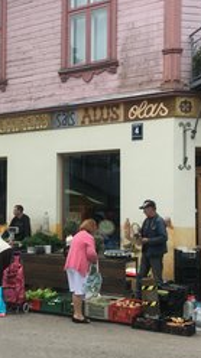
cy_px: 180
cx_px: 46
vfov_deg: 40.6
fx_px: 485
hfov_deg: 23.2
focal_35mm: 51
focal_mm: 4.15
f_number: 2.2
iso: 25
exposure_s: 1/100
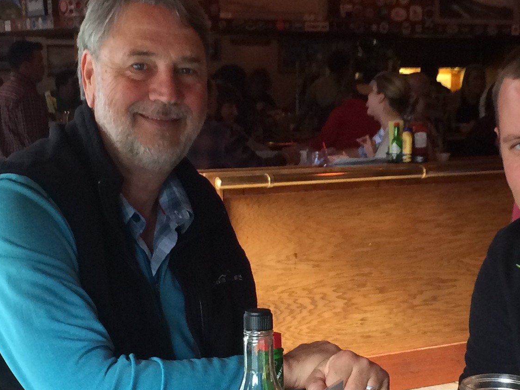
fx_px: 1262
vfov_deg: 17.5
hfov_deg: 23.2
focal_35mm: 84
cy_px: 268
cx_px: 351
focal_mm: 4.15
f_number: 2.2
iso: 50
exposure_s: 1/30
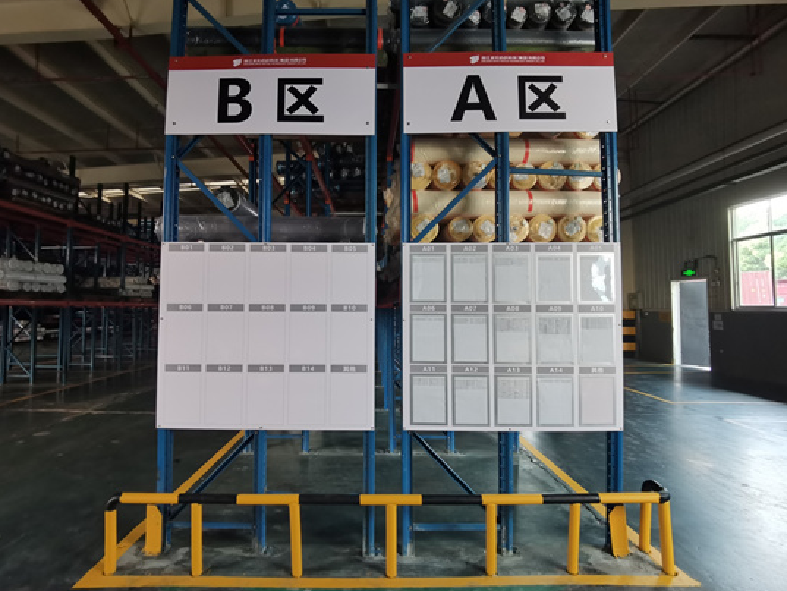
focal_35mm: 19
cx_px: 366
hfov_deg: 84.5
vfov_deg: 68.7
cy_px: 285
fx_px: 432
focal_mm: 2.26
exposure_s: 1/50
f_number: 2.2
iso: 250
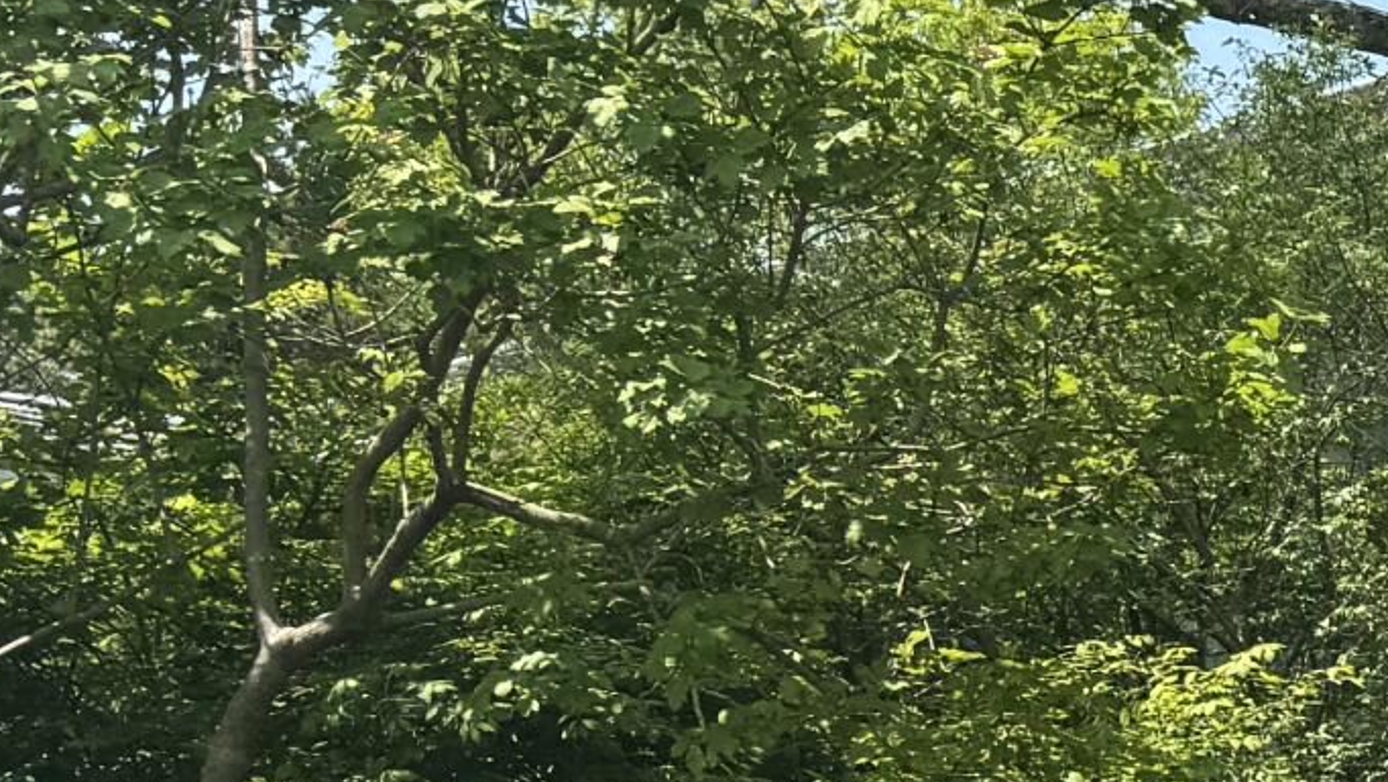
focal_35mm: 115
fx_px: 4233
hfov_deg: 15.8
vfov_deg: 10.4
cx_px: 2534
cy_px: 969
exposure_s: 1/2415
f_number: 1.78
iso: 80
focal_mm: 6.76
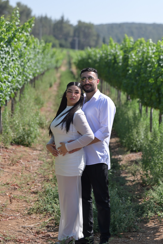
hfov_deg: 11.0
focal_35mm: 125
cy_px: 121
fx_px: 849
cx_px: 86
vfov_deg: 16.4
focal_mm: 98
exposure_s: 1/6400
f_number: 3.5
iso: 500
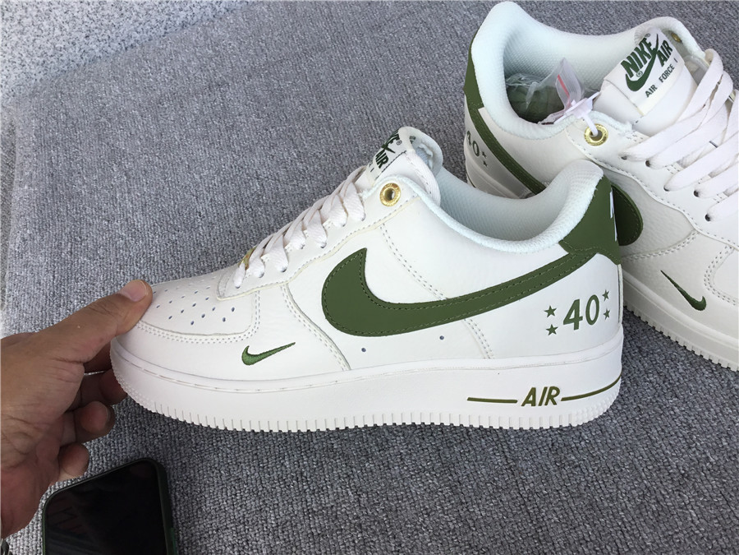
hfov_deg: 58.4
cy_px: 278
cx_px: 370
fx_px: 662
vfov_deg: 45.4
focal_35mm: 31
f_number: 2.4
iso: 25
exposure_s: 1/426
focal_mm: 3.3
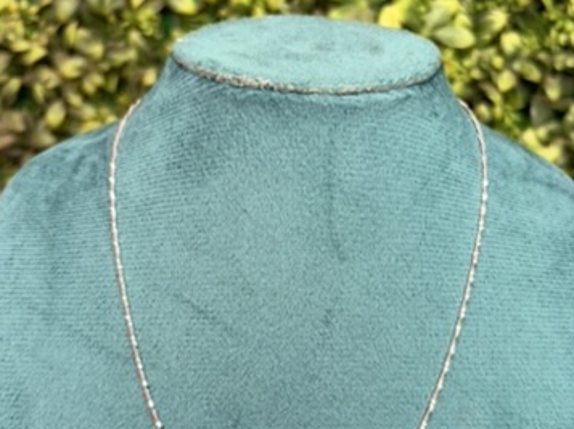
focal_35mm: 35
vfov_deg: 40.0
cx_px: 286
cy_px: 297
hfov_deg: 52.7
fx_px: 580
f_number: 1.6
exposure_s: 1/78
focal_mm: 5.96
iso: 50
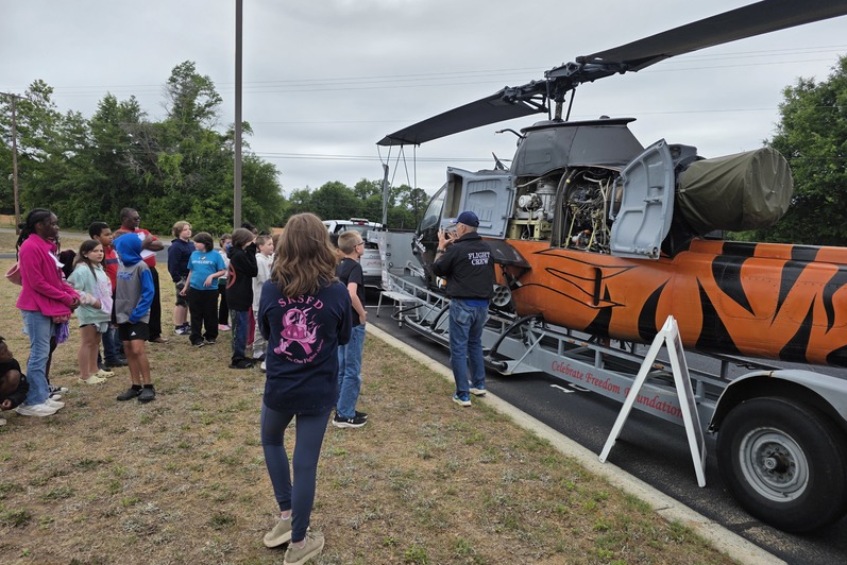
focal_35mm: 24
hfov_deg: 73.7
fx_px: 565
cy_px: 282
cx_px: 424
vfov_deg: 53.2
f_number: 1.7
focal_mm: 6.3
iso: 32
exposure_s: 1/359
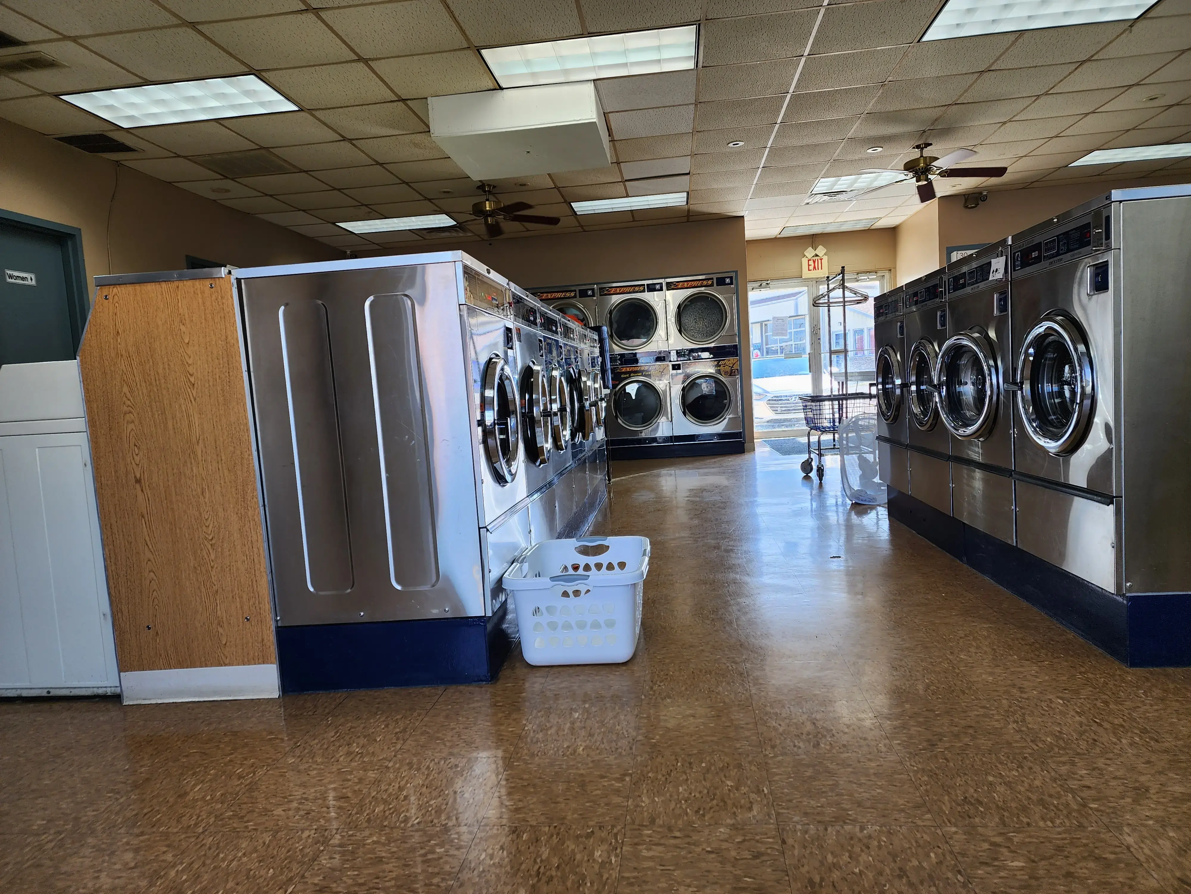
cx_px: 596
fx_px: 791
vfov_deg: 58.9
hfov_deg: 73.9
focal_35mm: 23
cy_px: 447
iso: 50
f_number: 1.8
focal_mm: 6.4
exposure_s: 1/120
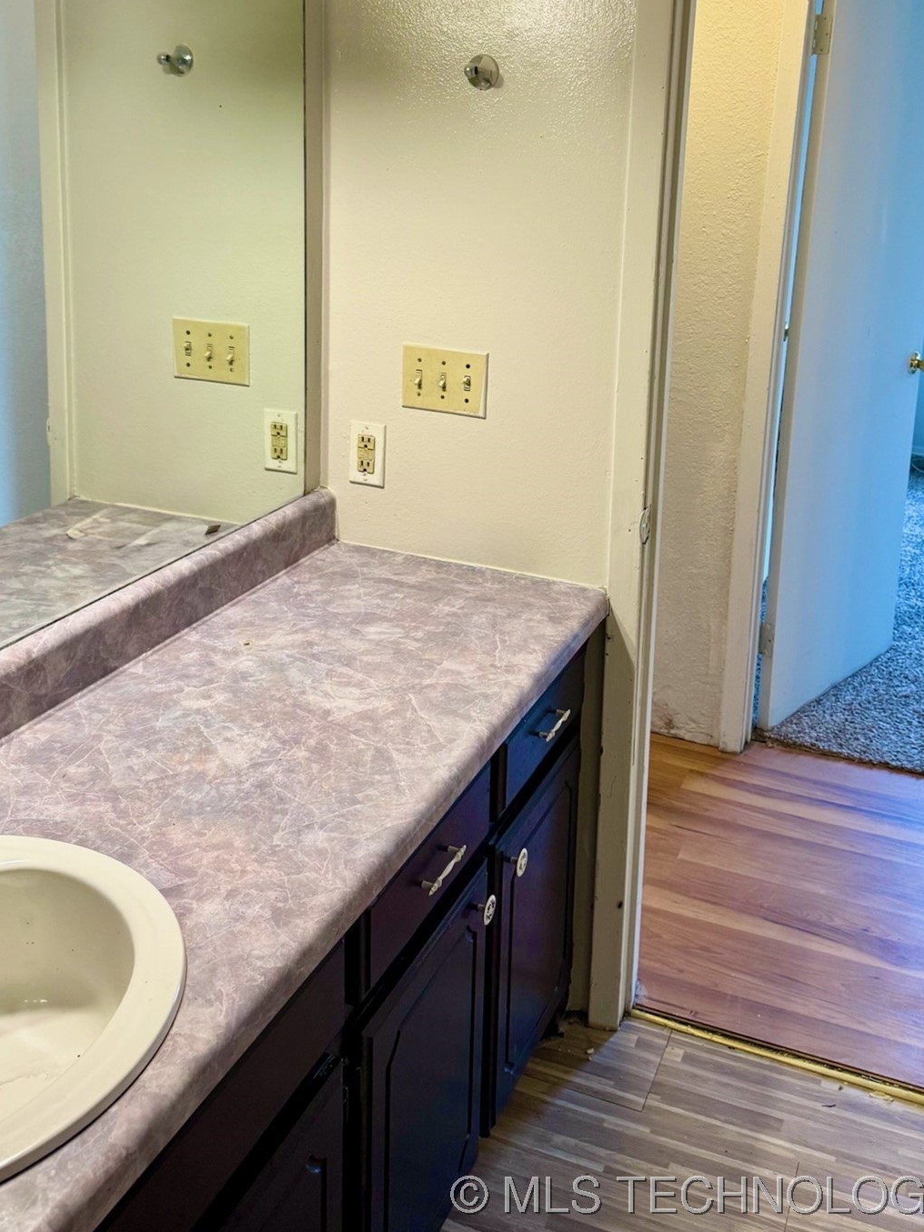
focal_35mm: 34
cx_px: 537
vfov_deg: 52.5
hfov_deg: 41.7
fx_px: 1210
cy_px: 374
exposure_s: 1/60
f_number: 1.78
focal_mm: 6.76
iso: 200
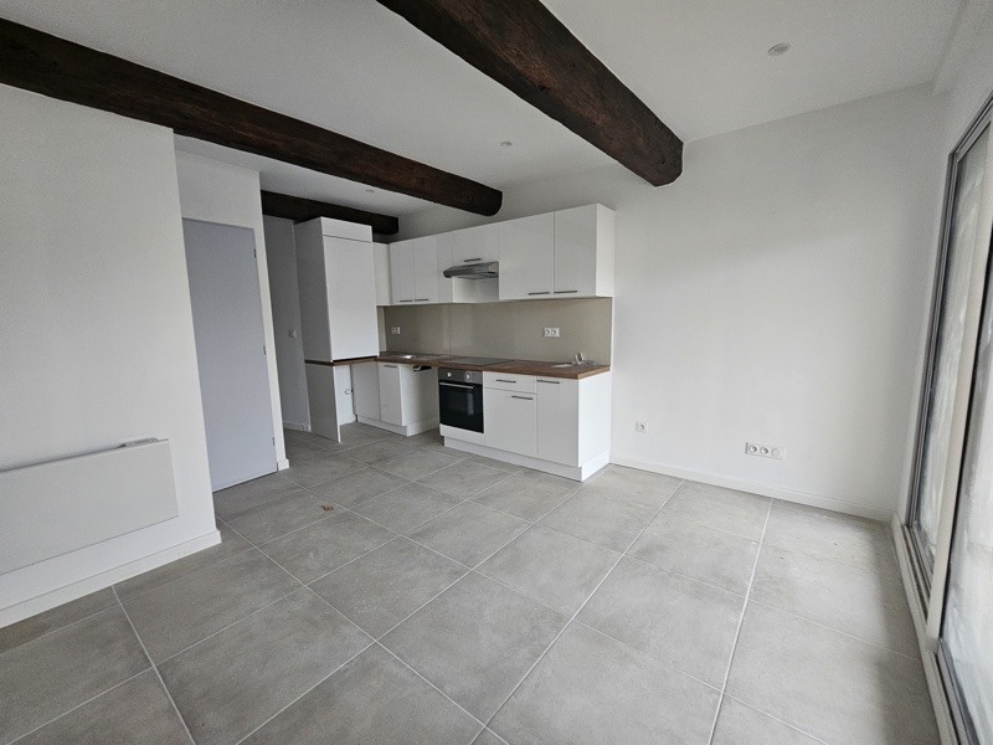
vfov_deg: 89.9
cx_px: 496
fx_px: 373
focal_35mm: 13
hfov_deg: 106.2
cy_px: 372
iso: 320
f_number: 2.2
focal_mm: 2.2
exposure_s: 1/33.3
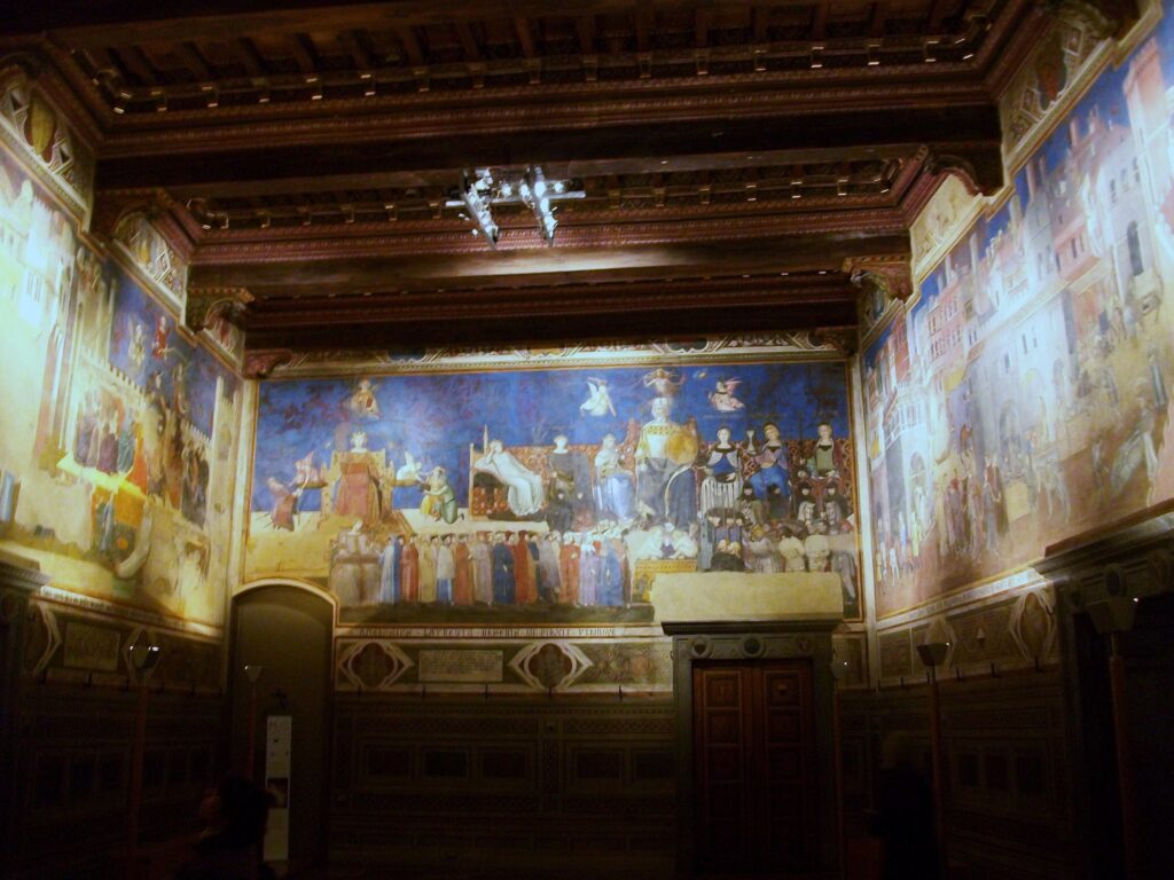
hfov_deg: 56.8
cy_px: 440
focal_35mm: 32
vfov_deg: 44.2
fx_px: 1085
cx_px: 587
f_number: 2.9
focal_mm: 5.7
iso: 320
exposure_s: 1/8
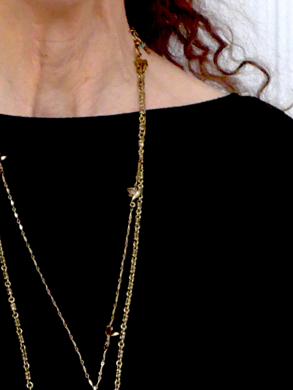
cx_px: 122
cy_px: 264
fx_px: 1647
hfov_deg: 10.2
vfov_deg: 13.5
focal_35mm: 146
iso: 400
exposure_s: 1/60
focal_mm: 7.5
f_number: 2.4
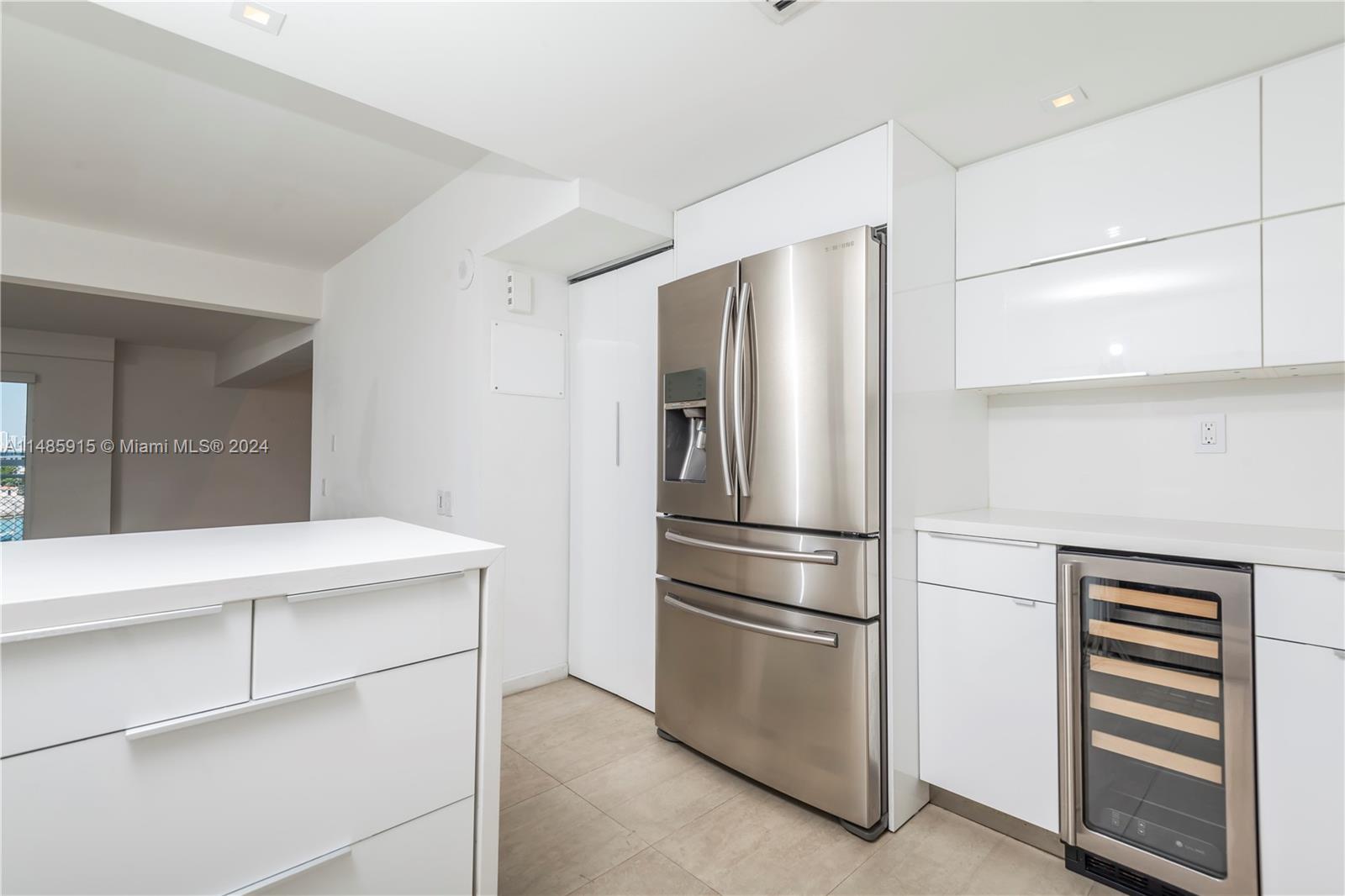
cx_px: 672
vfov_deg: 73.7
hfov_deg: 96.7
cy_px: 448
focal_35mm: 16
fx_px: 598
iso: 200
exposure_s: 1/200
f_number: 8
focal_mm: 16
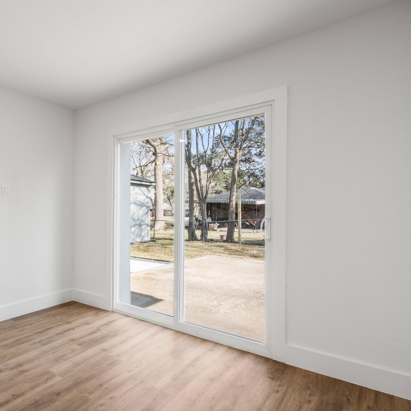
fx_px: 282
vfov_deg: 72.1
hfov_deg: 71.5
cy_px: 207
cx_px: 166
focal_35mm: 21
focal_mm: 16
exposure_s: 1/2
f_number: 9
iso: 250
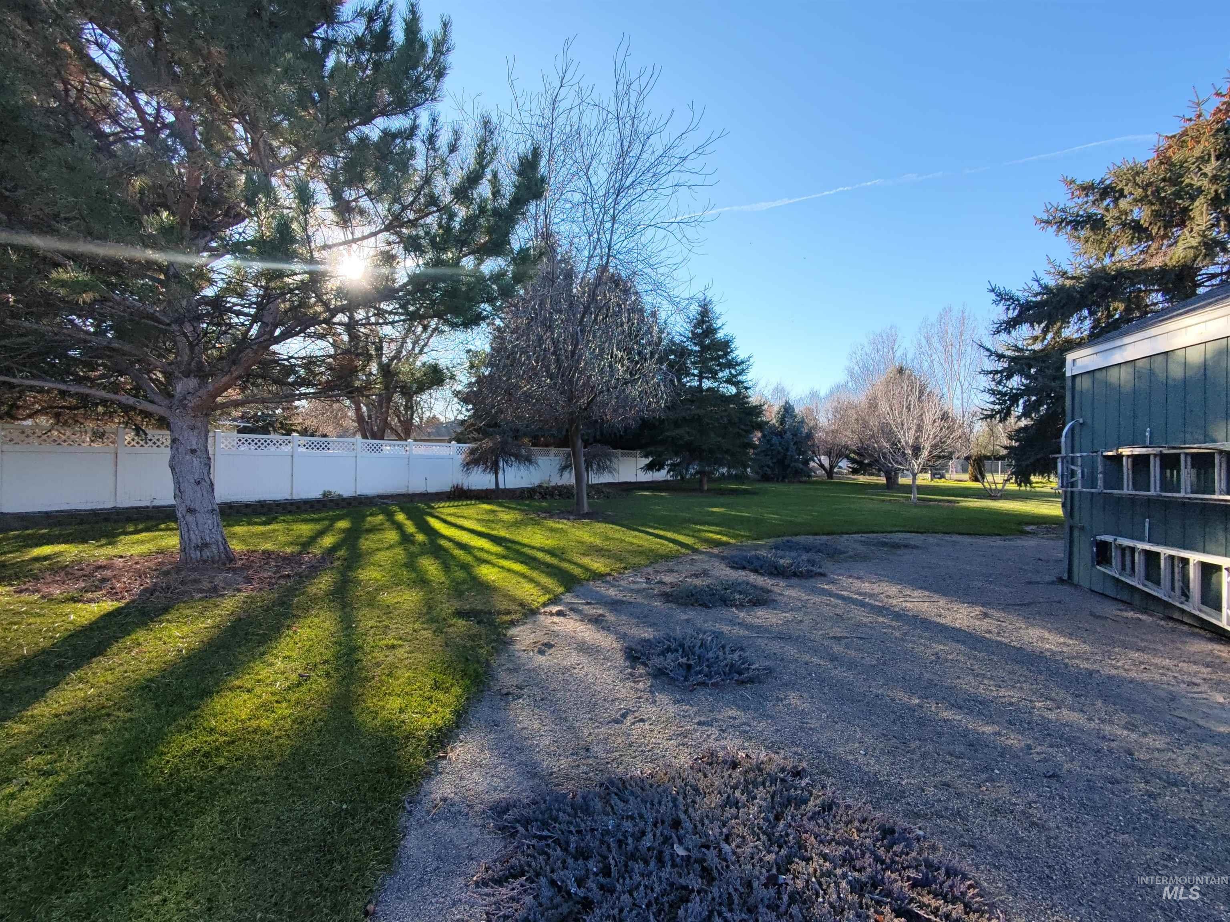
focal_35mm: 16
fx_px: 569
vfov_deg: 78.1
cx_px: 615
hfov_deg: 94.5
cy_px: 461
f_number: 2.55
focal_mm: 16
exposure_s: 1/559
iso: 100
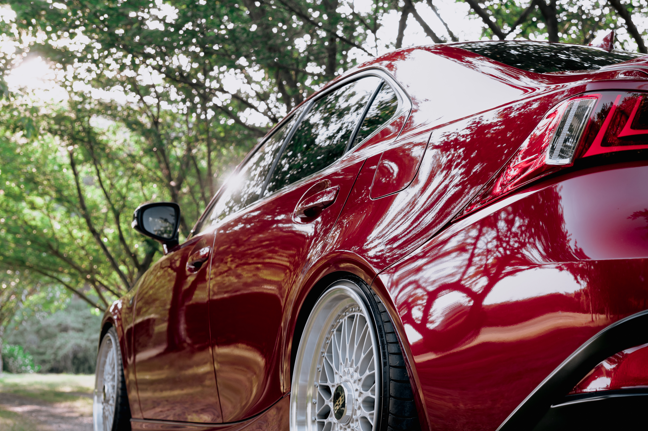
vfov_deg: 23.2
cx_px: 402
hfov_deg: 34.3
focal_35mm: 58
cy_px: 301
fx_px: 1043
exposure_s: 1/50
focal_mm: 38
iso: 100
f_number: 4
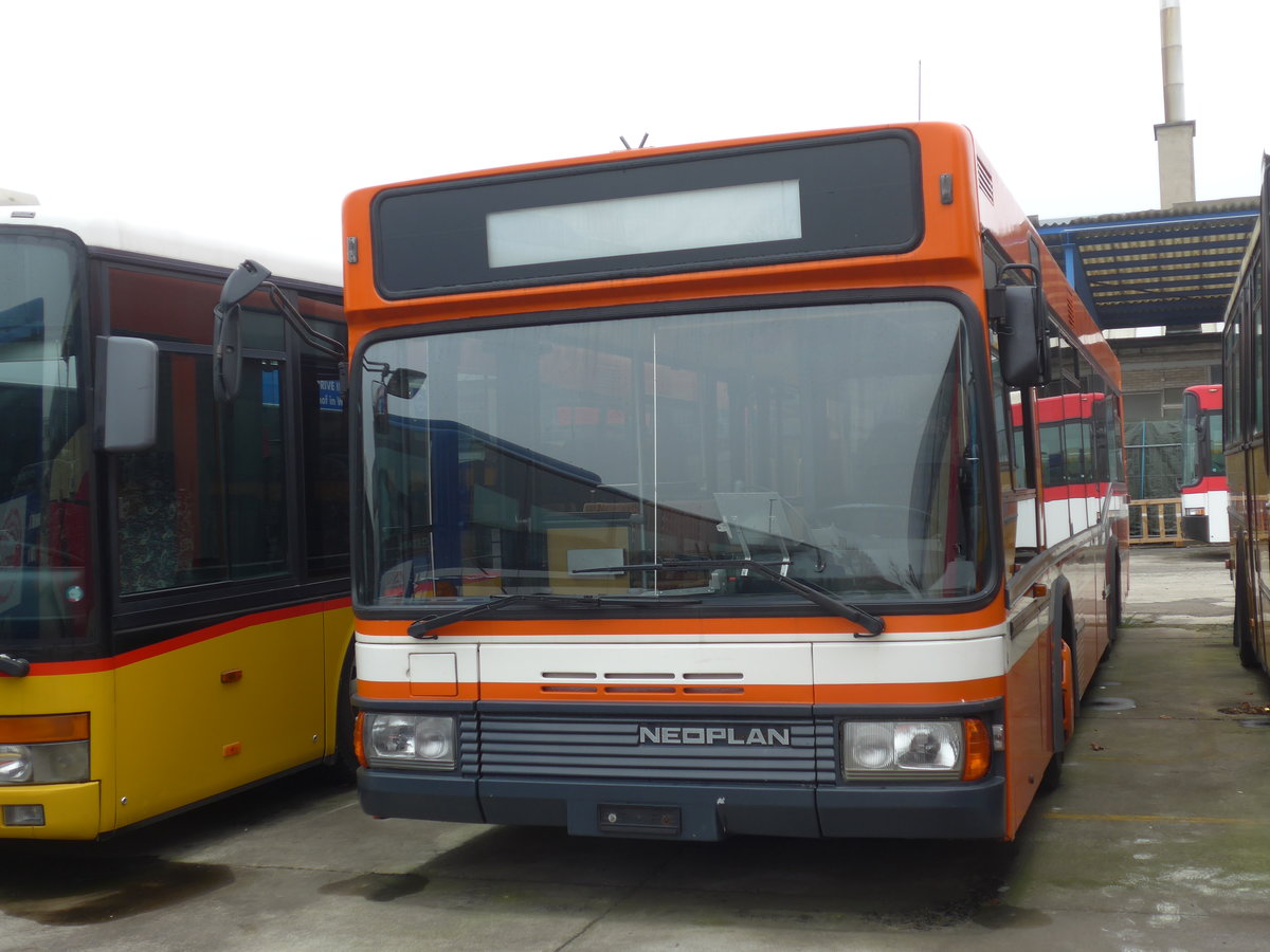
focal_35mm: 44
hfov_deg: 42.9
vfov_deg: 32.9
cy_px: 476
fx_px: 1614
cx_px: 635
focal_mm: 9
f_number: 2.8
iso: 80
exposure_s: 1/200
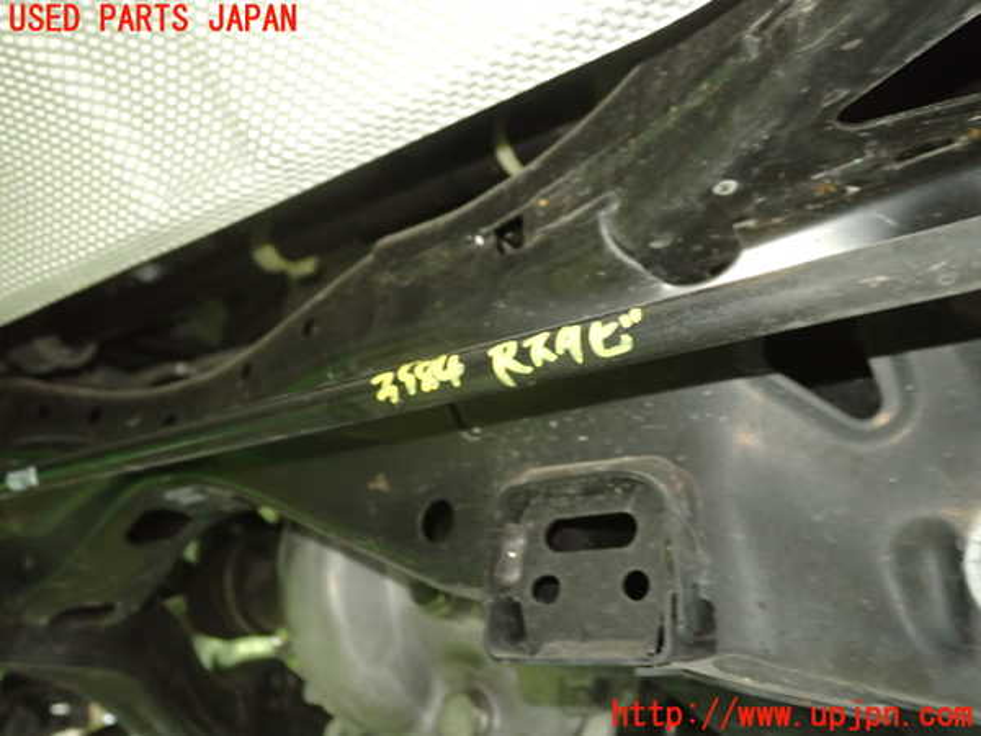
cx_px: 490
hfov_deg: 60.0
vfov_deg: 46.8
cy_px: 368
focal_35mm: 30
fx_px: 850
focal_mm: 5.4
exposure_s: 1/20
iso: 800
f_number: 2.3
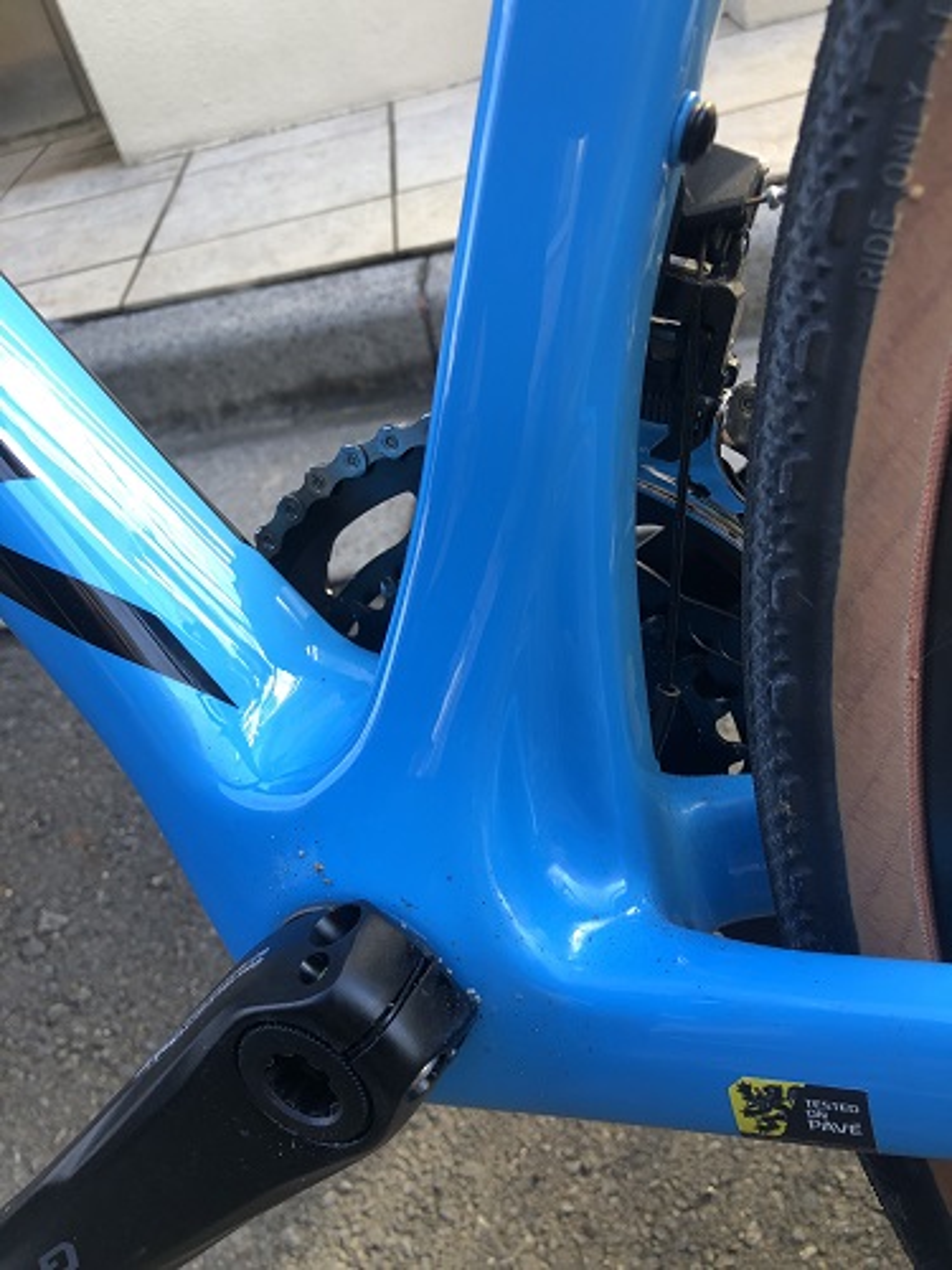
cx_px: 476
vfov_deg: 63.4
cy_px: 635
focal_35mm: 28
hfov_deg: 49.7
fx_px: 1027
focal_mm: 4
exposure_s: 1/120
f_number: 1.8
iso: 32
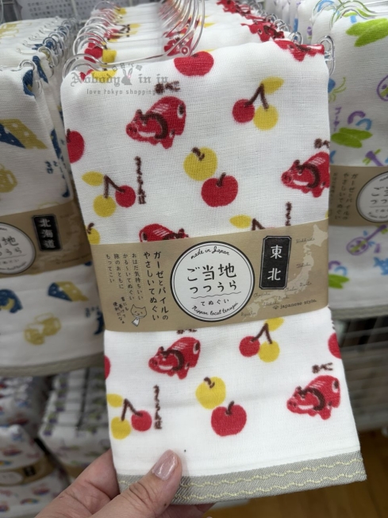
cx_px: 194
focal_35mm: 24
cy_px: 259
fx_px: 359
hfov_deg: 56.8
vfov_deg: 71.6
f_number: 1.78
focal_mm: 6.76
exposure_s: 1/167
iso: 64
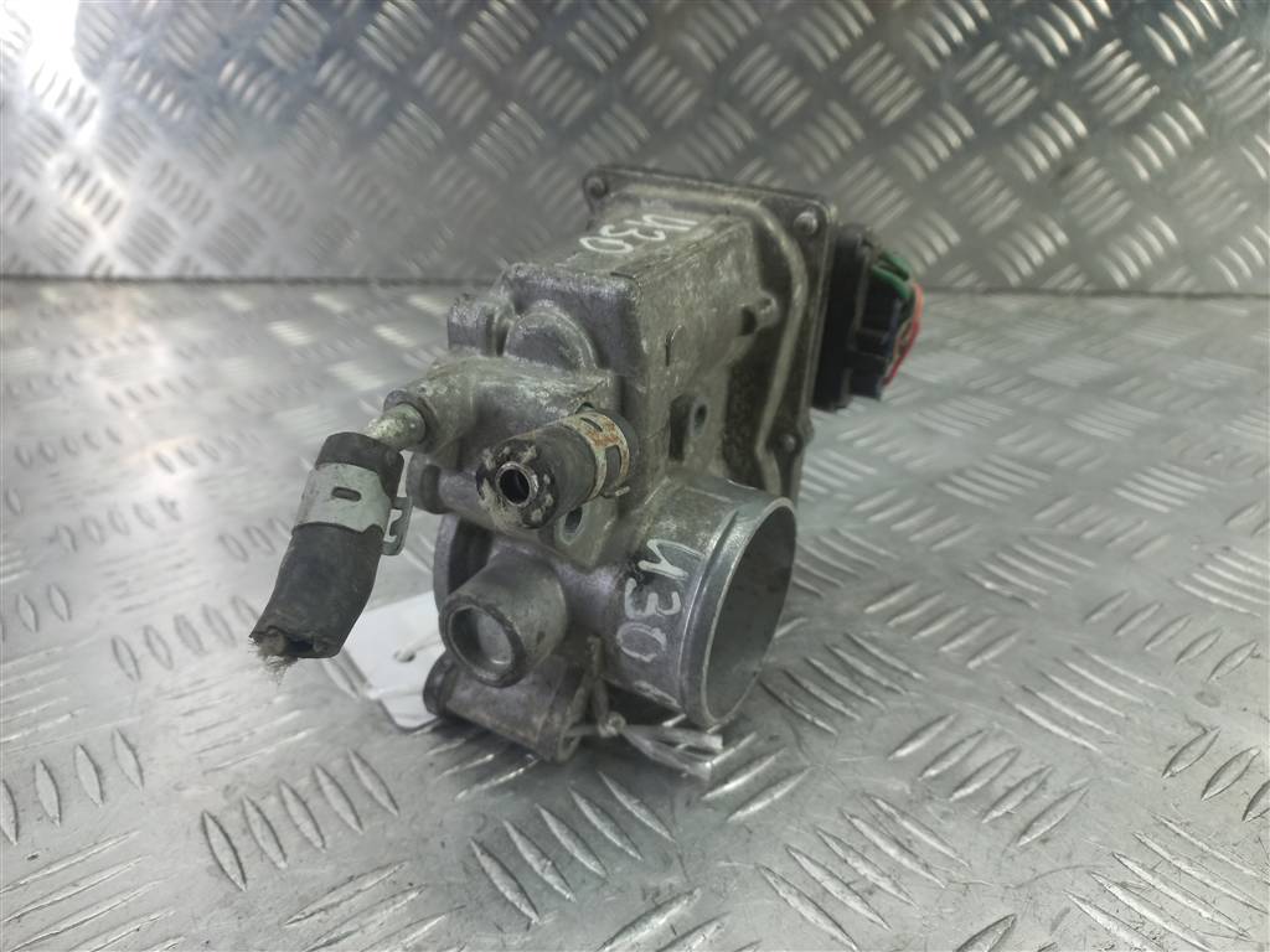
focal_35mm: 25
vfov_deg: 54.9
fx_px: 917
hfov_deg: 69.4
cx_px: 635
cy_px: 476
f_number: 1.8
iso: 64
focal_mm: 4.6
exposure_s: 1/50
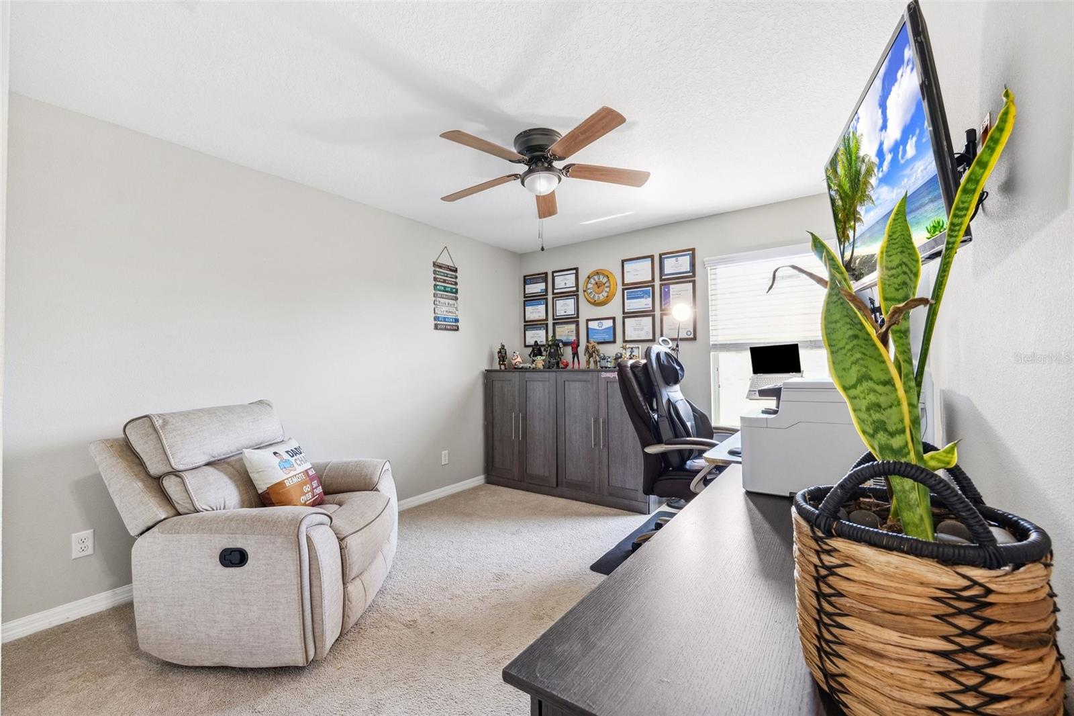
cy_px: 358
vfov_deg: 81.2
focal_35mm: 14
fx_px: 418
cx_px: 537
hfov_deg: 104.3
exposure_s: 1/4
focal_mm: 14
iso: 400
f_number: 8
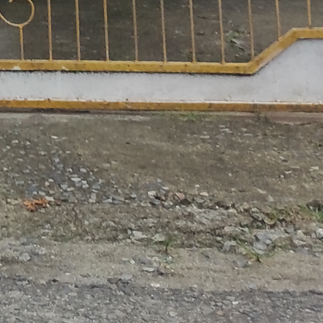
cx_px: -310
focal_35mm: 145
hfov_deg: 11.0
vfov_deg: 10.4
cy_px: -450
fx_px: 1531
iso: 100
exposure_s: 1/2946
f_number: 1.89
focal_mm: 5.43
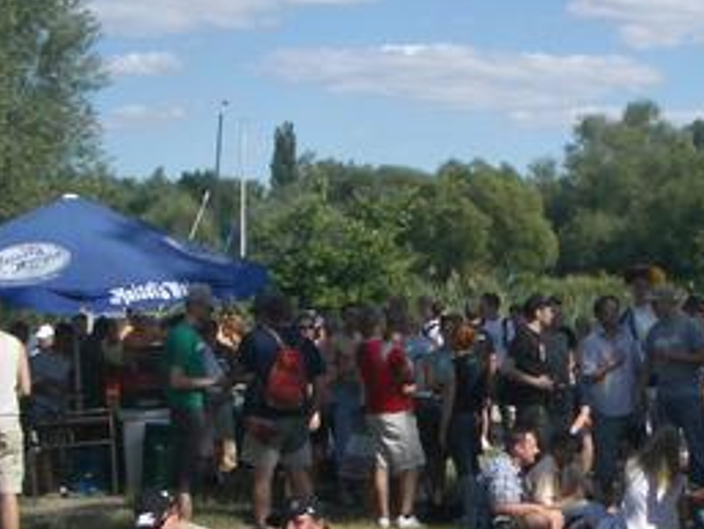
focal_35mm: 87
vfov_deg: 16.9
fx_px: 1770
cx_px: 562
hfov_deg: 22.2
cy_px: 384
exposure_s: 1/640
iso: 50
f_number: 4.3
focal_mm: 5.8
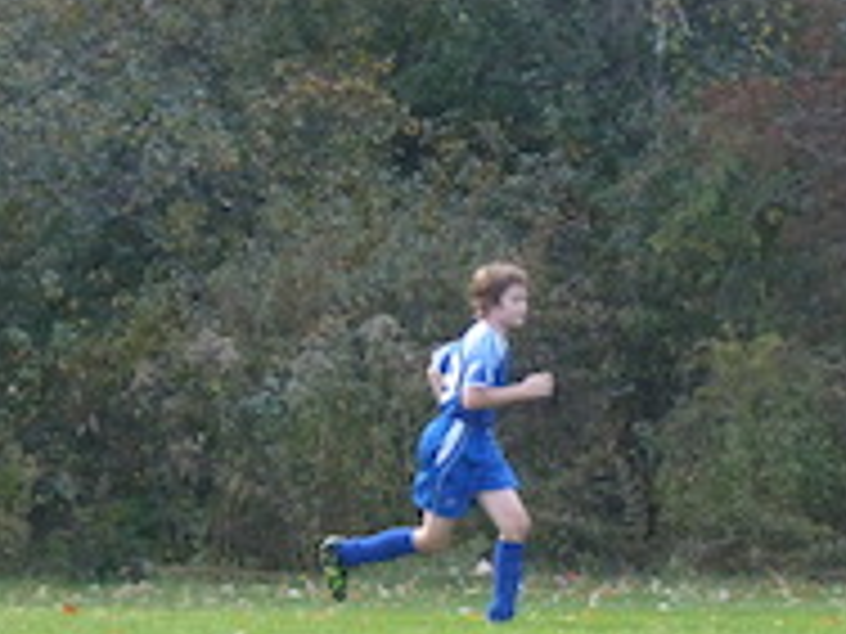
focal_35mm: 587
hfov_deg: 3.4
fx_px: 14346
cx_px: -322
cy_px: 315
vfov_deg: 2.5
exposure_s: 1/500
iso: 400
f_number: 2.8
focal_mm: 37.3
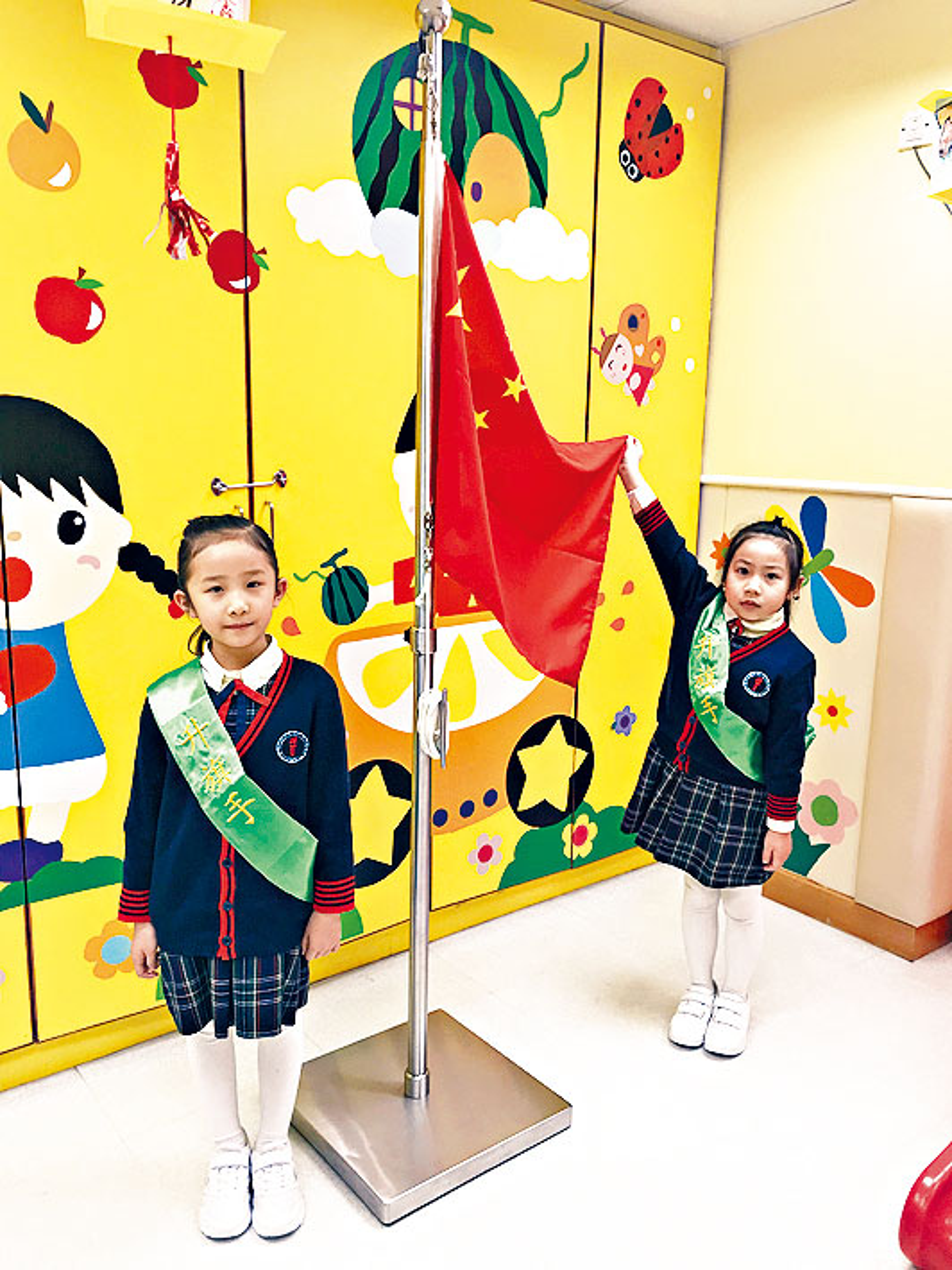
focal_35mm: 28
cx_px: 476
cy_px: 635
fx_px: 1026
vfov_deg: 63.4
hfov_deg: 49.8
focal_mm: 3.99
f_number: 1.8
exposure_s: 1/50
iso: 32
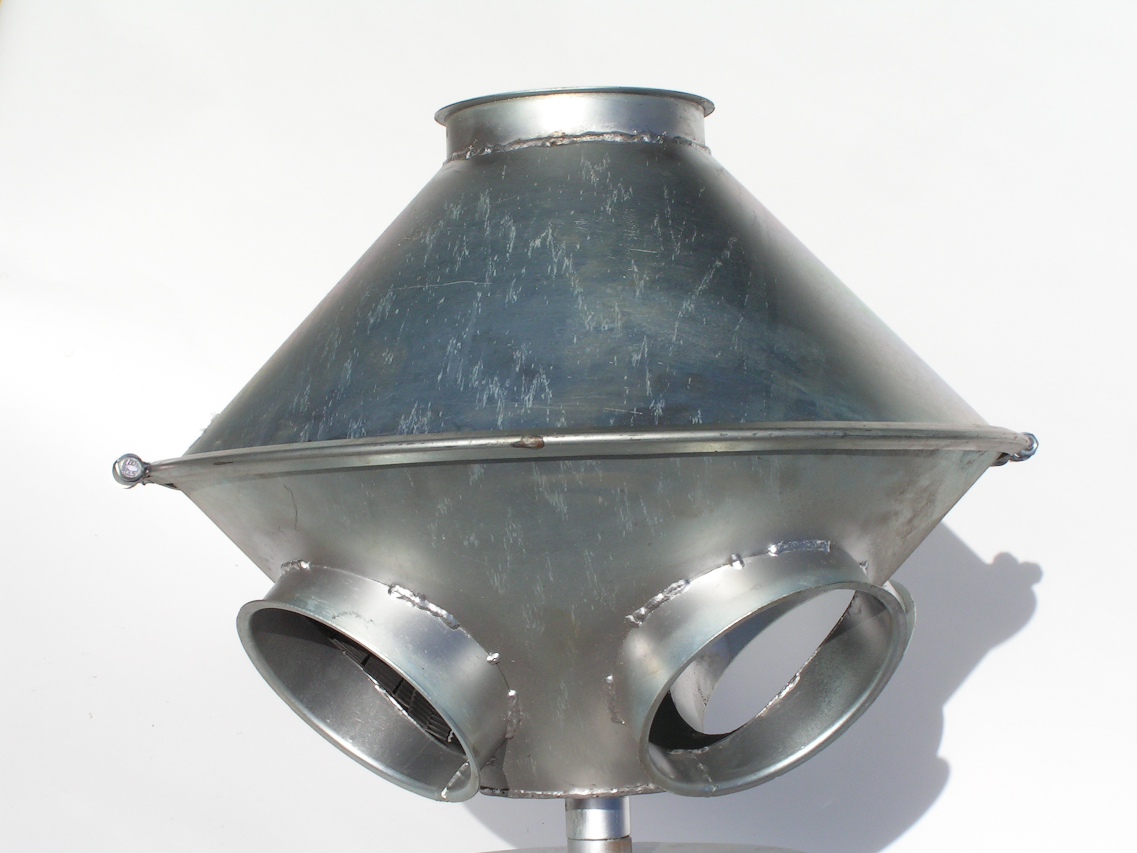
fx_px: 2628
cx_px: 568
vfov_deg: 18.4
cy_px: 426
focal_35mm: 80
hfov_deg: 24.4
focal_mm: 13.4
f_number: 6.3
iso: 50
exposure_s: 1/640
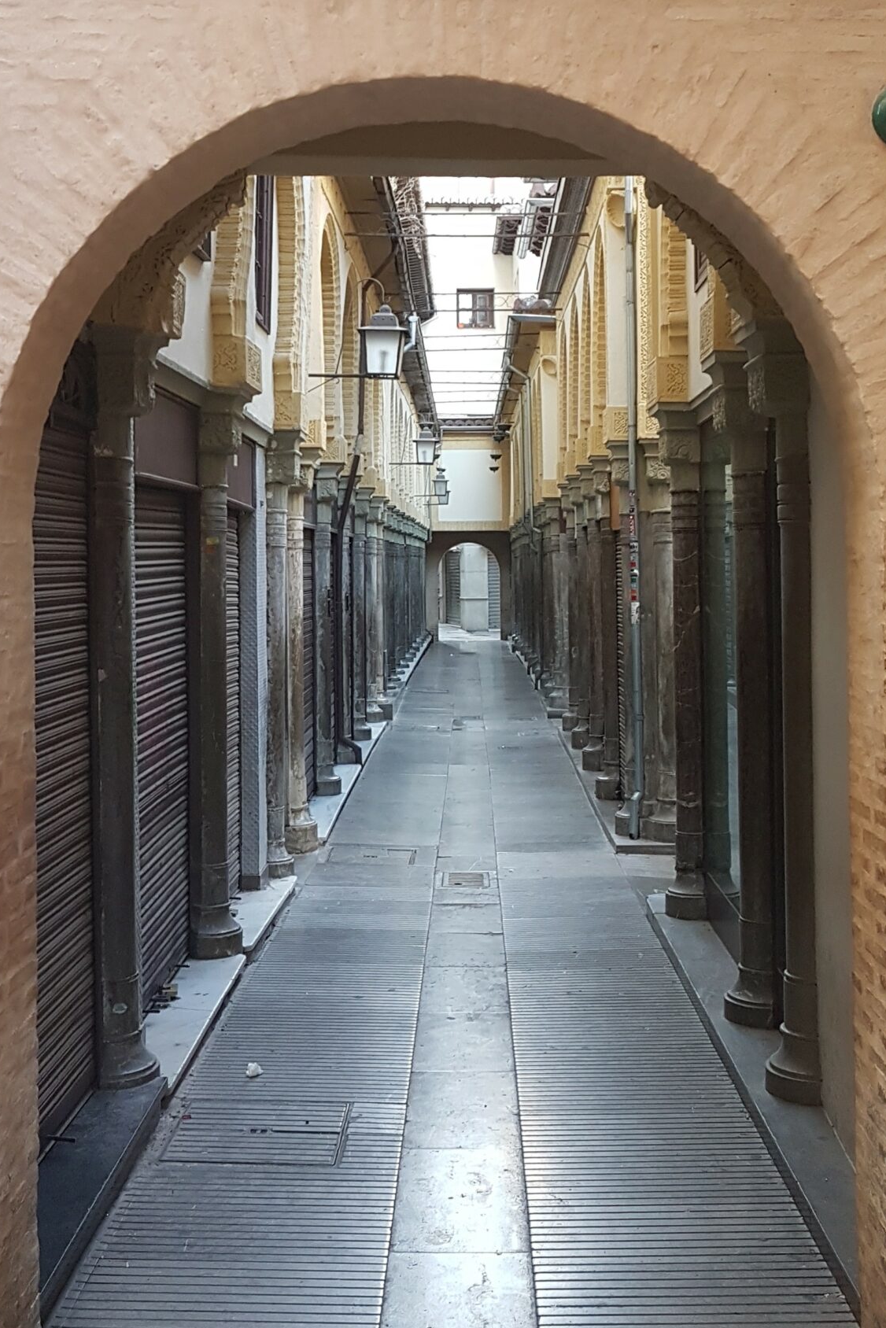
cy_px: 578
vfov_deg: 47.3
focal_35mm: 41
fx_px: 1513
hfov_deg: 32.6
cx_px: 456
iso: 100
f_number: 1.7
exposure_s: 1/50
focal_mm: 4.2
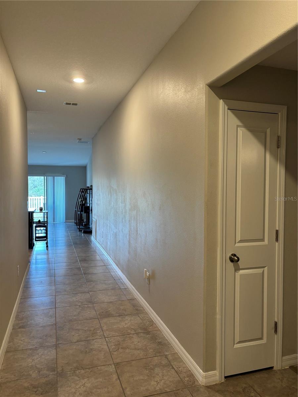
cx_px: 149
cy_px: 198
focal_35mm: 26
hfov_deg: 53.1
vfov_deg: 67.3
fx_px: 298
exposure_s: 1/60
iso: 160
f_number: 1.6
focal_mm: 5.96
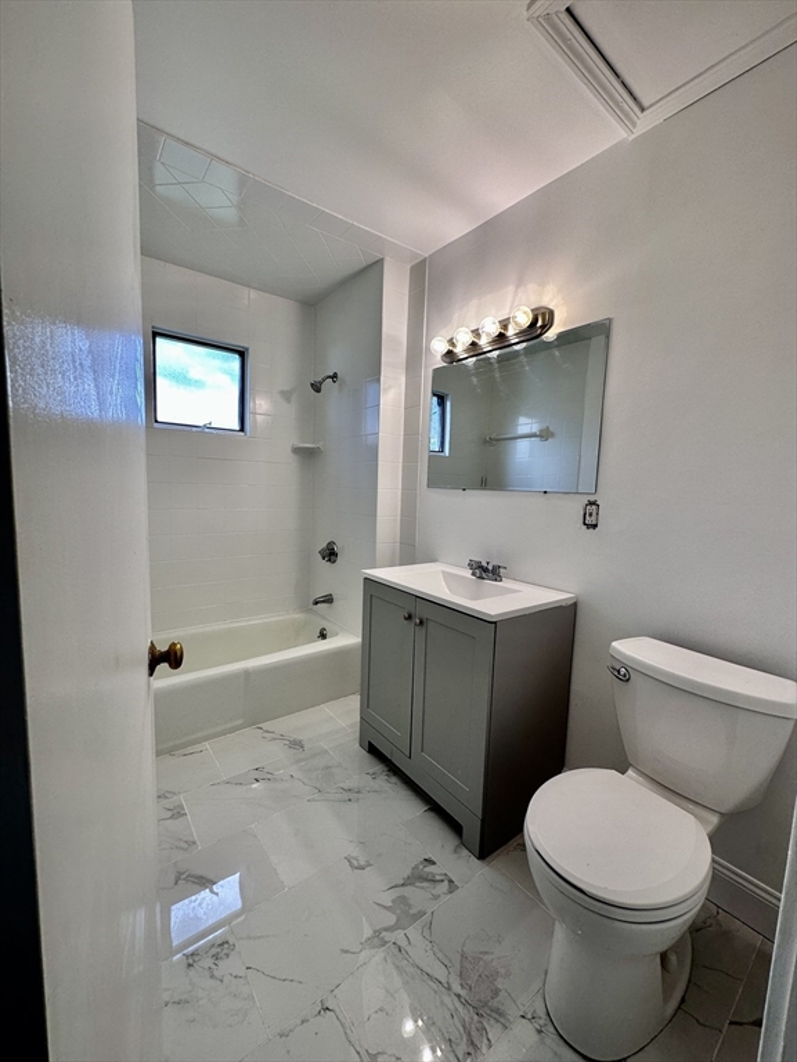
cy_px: 531
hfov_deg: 85.7
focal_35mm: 14
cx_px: 398
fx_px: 430
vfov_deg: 102.1
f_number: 2.2
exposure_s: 1/120
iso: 50
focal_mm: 2.22
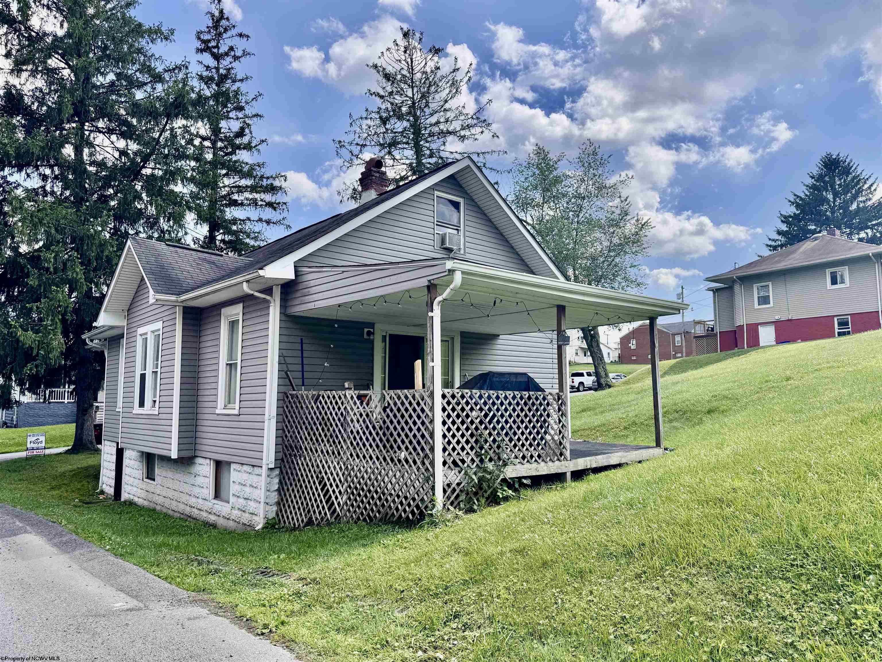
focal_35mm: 24
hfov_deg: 71.6
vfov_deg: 56.8
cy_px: 331
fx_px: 612
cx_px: 441
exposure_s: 1/4310
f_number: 1.78
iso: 80
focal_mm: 6.76
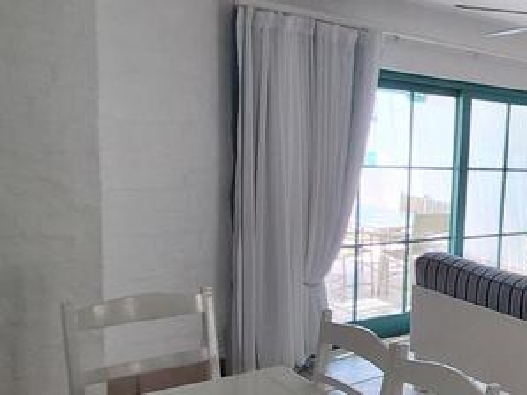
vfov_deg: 33.5
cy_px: 220
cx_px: 594
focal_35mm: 43
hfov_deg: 36.4
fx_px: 654
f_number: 2.2
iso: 50
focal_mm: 1.64
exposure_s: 1/100
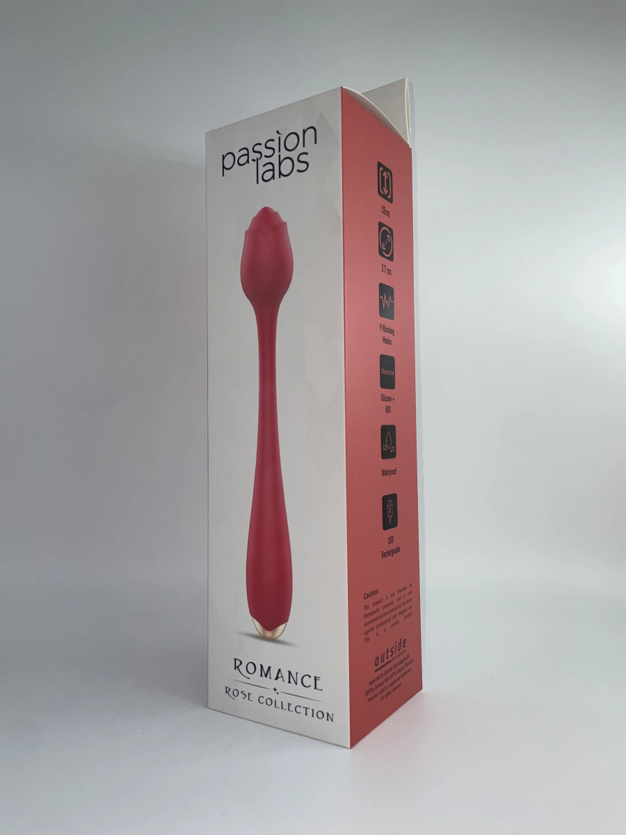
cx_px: 313
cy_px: 418
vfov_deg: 67.3
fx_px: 627
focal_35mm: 26
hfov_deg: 53.1
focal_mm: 4.2
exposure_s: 1/1401
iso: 32
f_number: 1.6
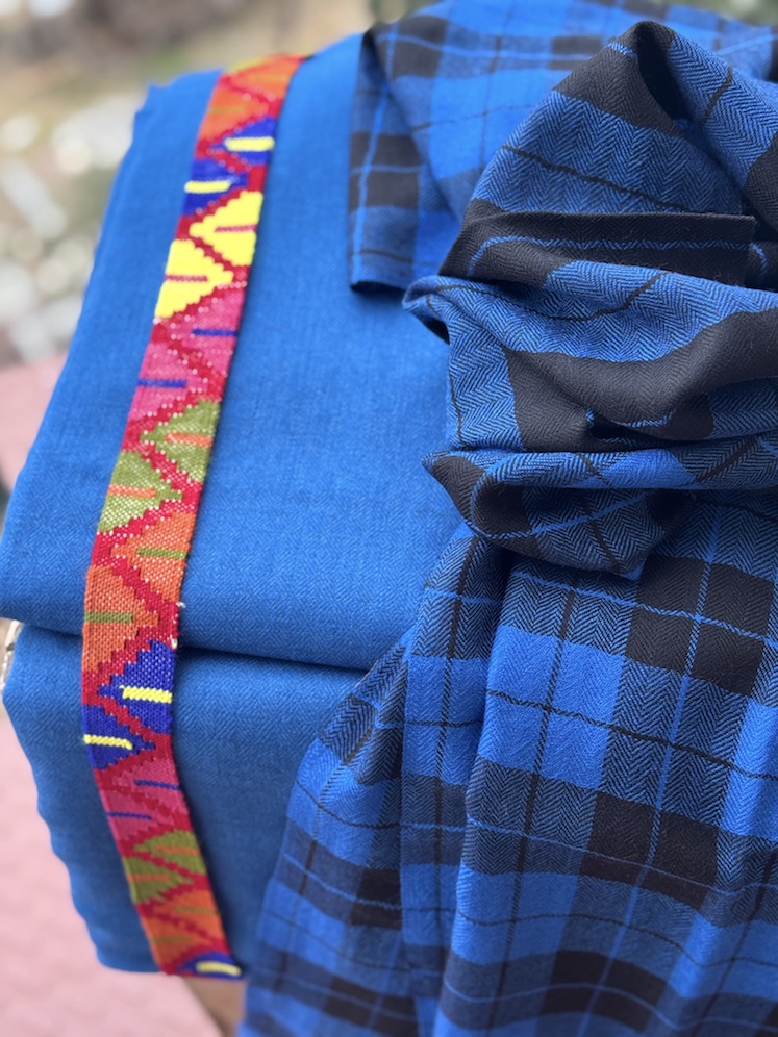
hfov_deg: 30.3
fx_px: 1438
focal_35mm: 48
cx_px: 389
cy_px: 518
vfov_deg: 39.7
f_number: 1.78
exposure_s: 1/177
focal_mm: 6.76
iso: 64
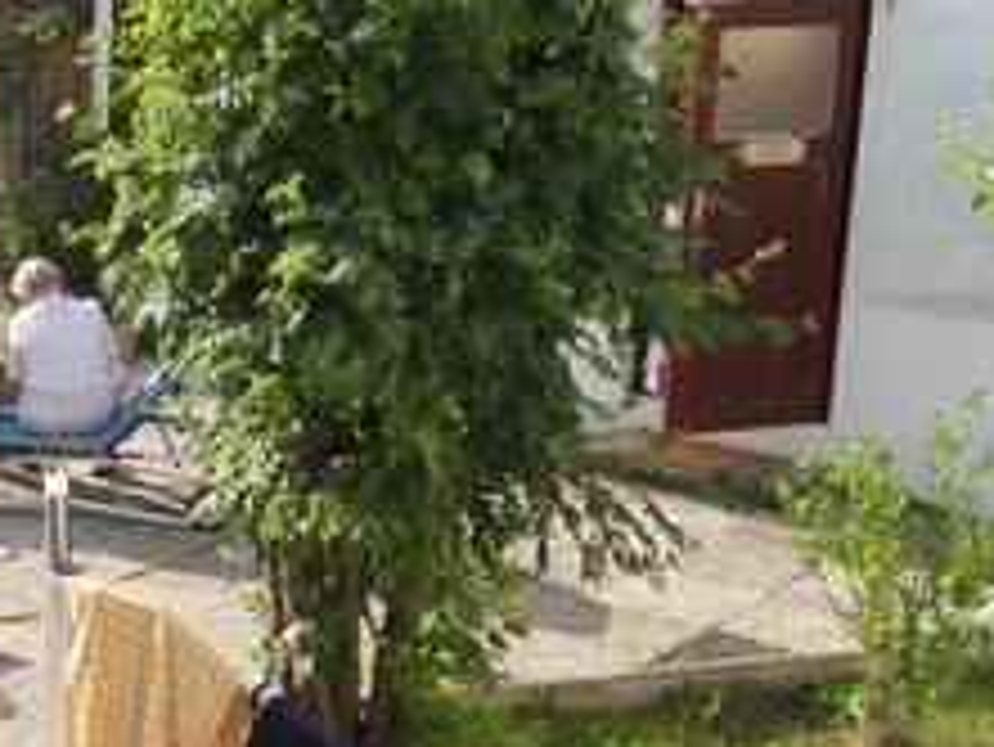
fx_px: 2184
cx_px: -72
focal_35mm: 76
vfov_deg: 19.4
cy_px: 414
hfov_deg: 24.1
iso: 80
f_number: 8.2
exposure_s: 1/90
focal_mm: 6.3
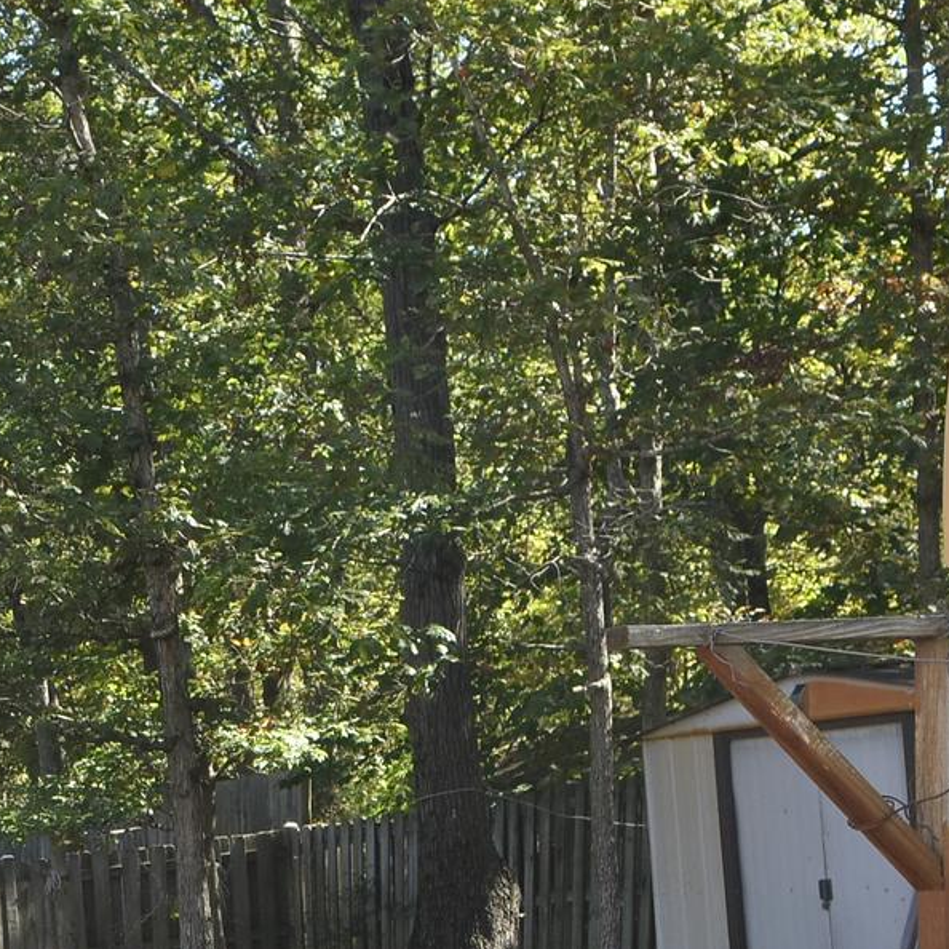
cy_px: 1040
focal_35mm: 123
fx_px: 3815
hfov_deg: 13.7
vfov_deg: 13.9
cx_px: -281
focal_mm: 28
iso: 200
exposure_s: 1/250
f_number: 7.1
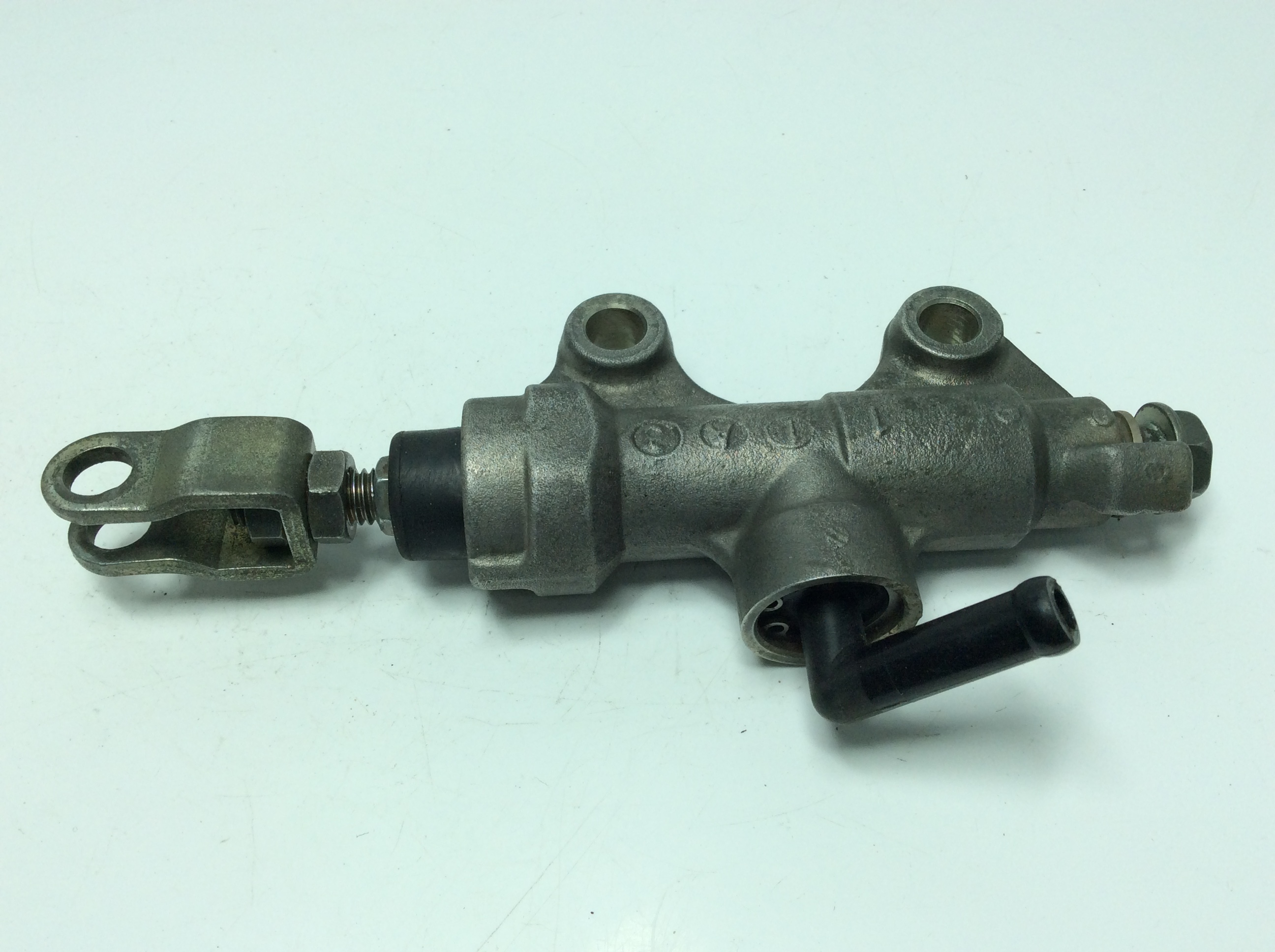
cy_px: 476
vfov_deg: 44.1
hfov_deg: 56.9
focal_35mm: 32
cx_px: 638
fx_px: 1177
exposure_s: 1/484
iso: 32
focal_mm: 3.3
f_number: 2.4
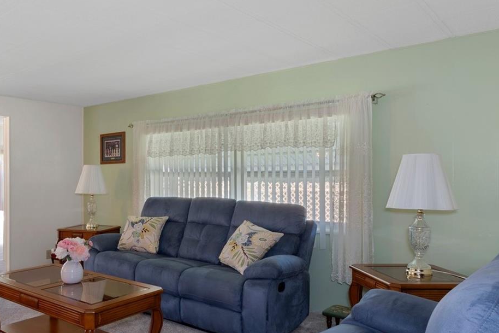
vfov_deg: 45.1
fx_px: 400
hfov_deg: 62.5
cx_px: 172
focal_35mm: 29
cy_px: 167
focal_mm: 11
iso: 320
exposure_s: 1.5
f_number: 8
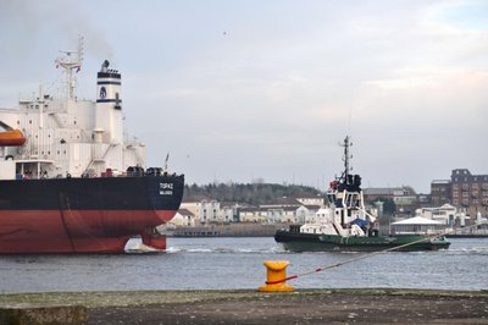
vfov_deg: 11.7
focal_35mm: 117
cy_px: 162
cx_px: 244
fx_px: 1585
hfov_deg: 17.5
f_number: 5.6
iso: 360
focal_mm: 78
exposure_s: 1/125
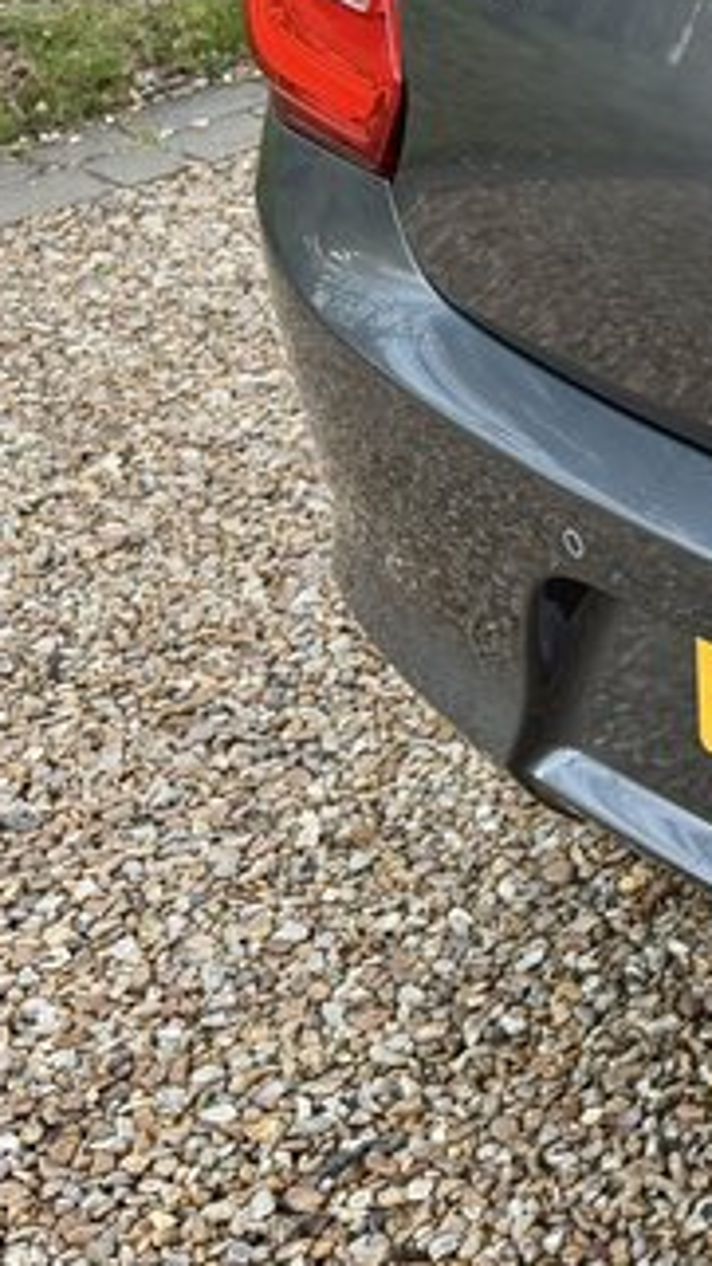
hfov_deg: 15.2
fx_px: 2183
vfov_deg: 32.3
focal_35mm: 65
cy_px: 562
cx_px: 1400
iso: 160
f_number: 1.78
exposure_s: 1/121
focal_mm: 6.76
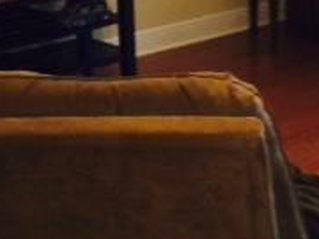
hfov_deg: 19.1
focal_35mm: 103
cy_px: -46
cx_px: 161
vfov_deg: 14.0
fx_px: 949
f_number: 2.2
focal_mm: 4.15
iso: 160
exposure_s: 1/30
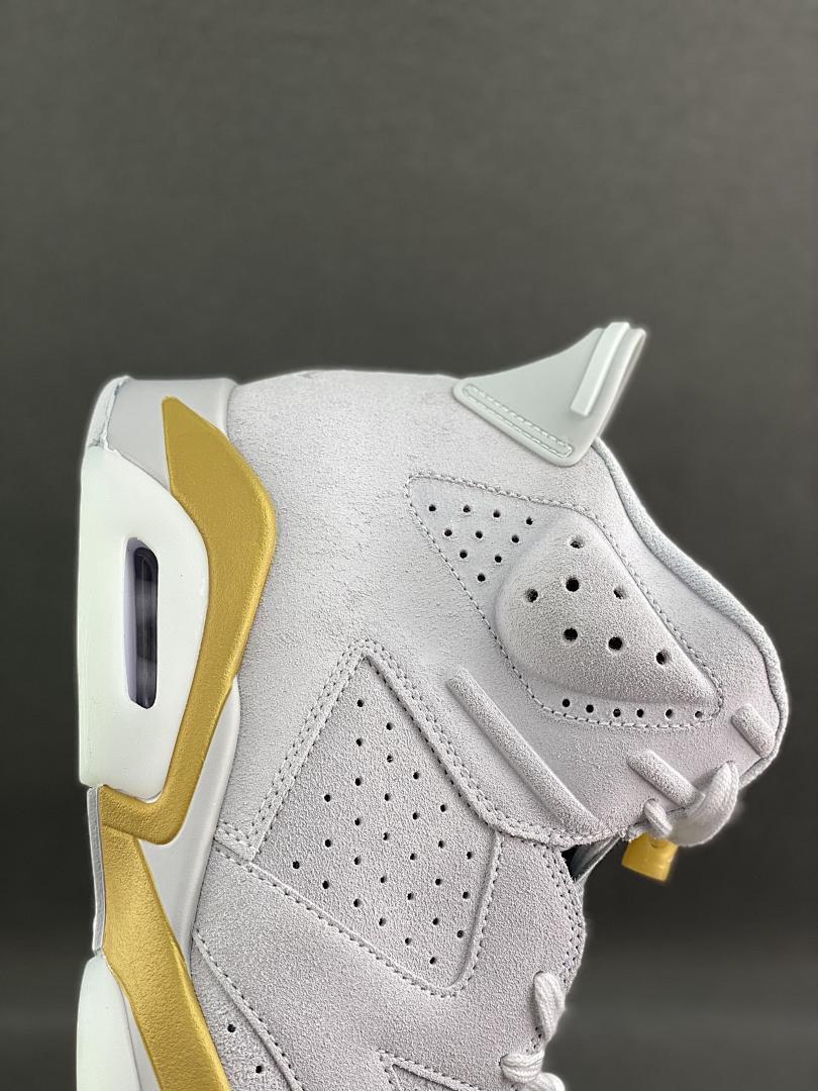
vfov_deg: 36.8
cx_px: 409
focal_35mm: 52
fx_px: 1638
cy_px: 546
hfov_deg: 28.0
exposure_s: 1/100
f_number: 2
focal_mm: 6
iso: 32
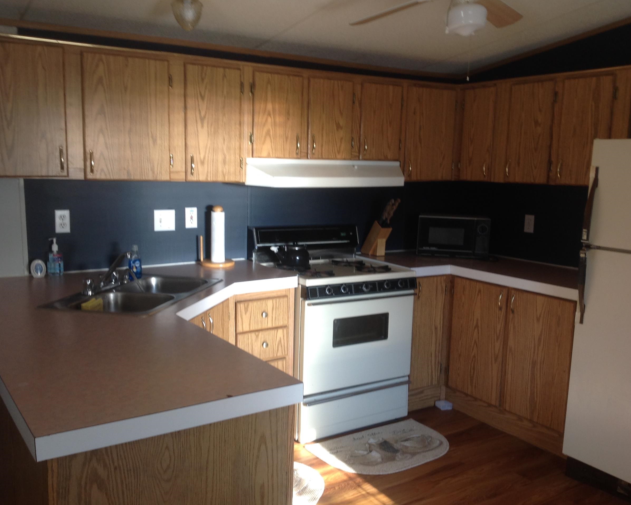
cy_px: 254
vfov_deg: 40.1
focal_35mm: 37
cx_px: 312
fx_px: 691
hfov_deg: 49.1
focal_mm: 4.28
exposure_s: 1/24
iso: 50
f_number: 2.4
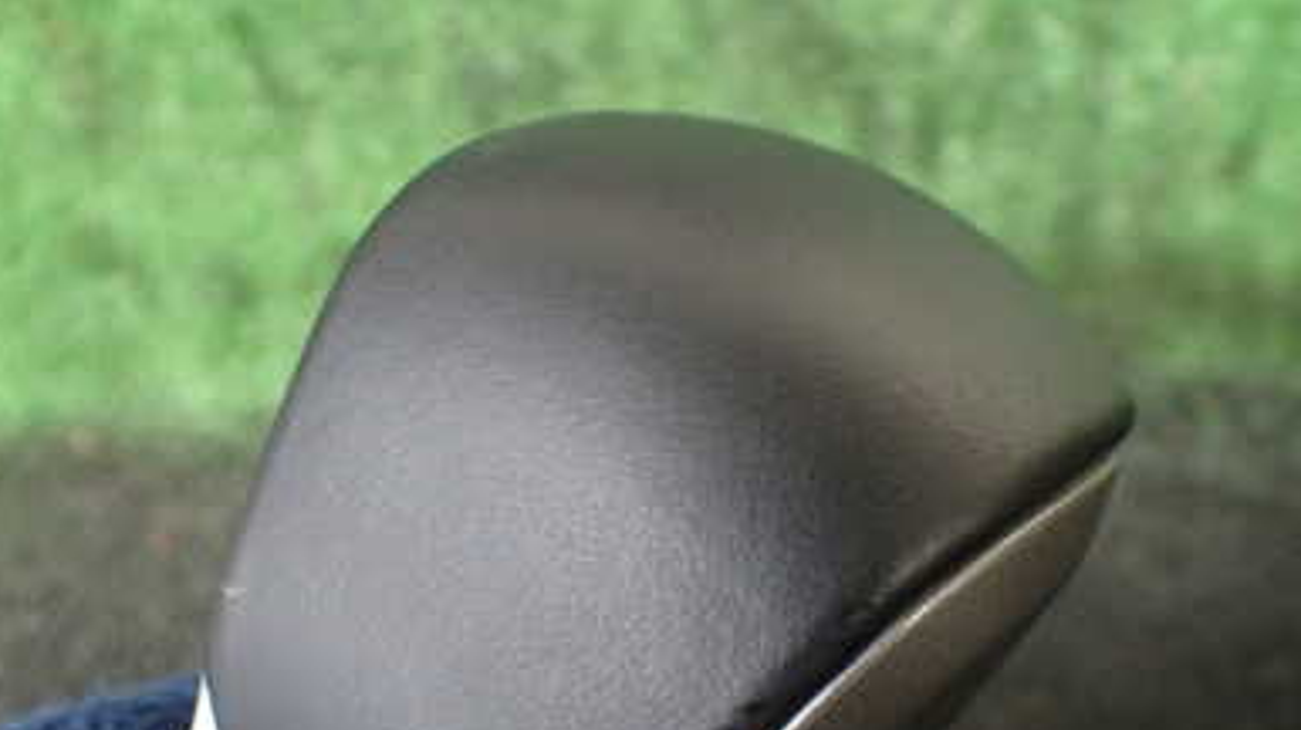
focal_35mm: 51
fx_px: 1758
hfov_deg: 40.4
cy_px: 591
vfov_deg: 23.1
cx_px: 504
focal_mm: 5.4
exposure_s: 1/125
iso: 400
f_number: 2.3
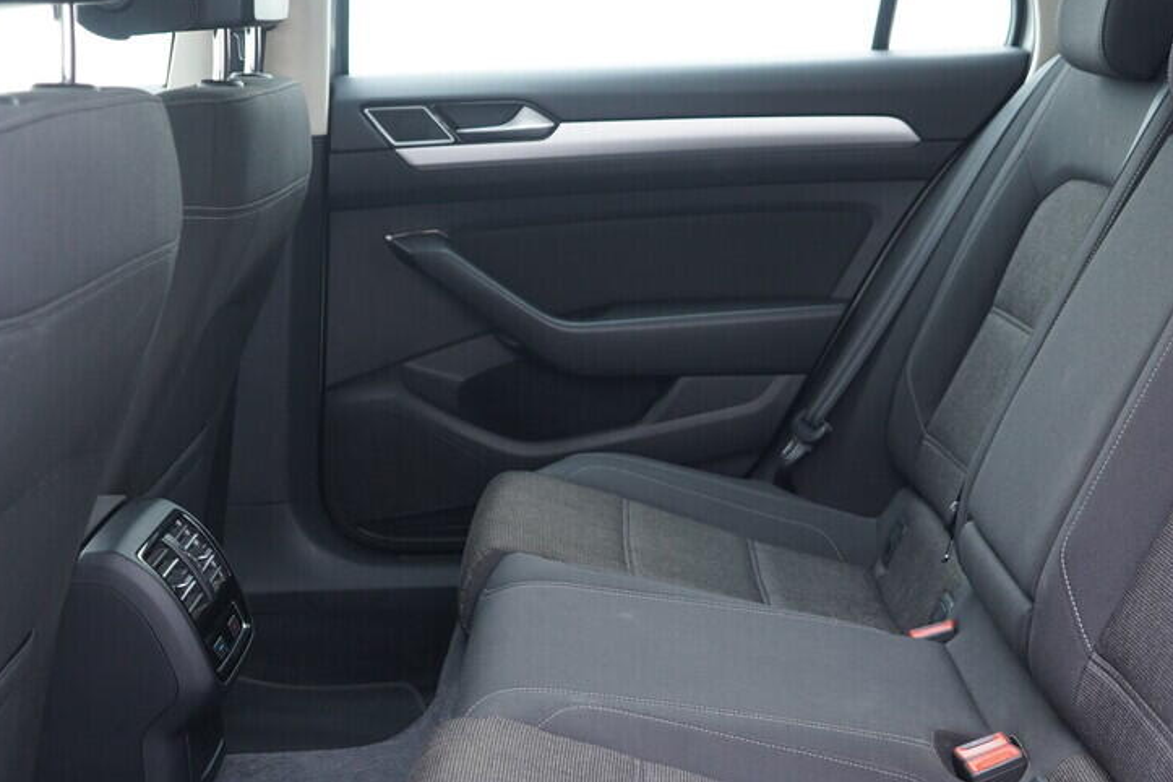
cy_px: 481
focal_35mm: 51
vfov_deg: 26.4
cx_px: 759
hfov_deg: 38.5
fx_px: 1662
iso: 500
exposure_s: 1/40
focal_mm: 24
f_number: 2.8
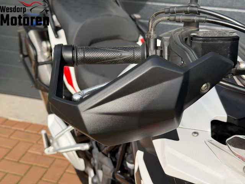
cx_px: 122
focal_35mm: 48
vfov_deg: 30.3
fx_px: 340
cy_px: 92
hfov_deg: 39.7
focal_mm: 6.76
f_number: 1.78
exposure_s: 1/2146
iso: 100
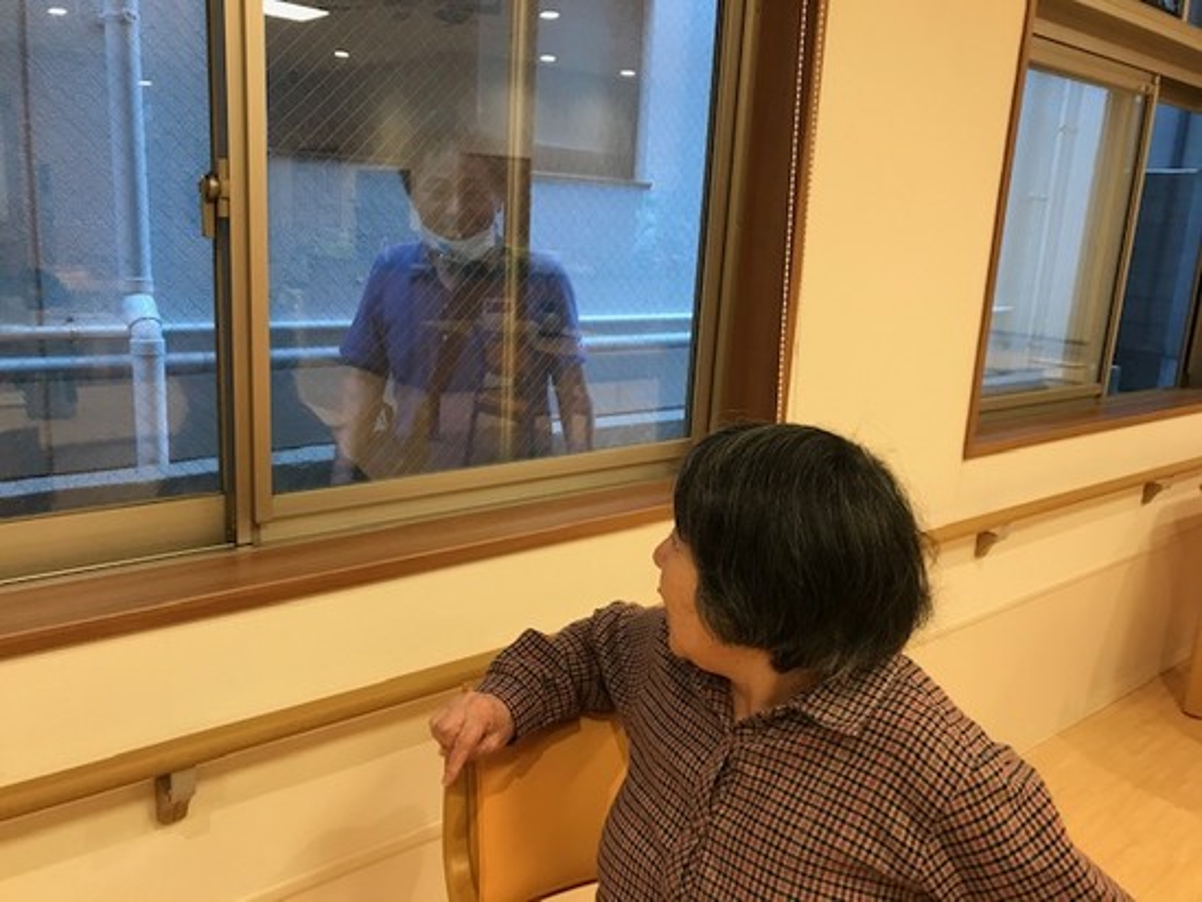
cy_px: 451
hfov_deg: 63.4
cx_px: 601
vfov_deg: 49.8
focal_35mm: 28
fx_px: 972
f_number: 1.8
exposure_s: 1/30
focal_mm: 3.99
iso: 32
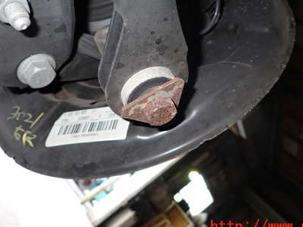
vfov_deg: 38.1
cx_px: 155
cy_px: 69
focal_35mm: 37
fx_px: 324
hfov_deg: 50.1
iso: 200
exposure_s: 1/30
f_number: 5.6
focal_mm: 4.5
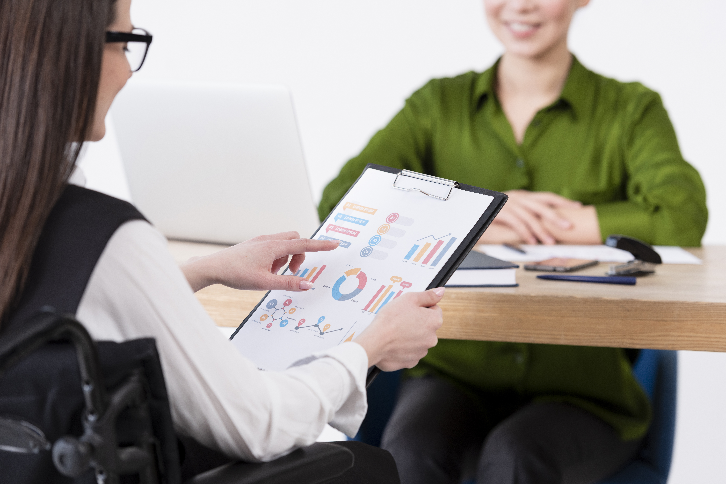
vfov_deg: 10.2
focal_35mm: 135
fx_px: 2723
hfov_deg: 15.2
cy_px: 242
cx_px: 363
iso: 200
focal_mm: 135
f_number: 4
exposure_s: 1/160
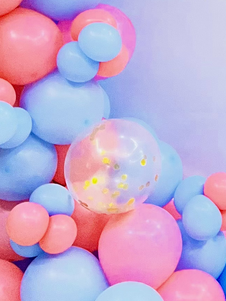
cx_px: 388
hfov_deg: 11.5
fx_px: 1053
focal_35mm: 121
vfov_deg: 15.6
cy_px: -76
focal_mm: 5.1
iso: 80
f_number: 1.6
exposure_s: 1/100
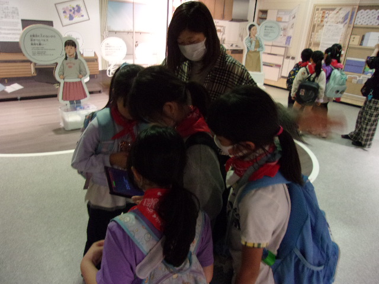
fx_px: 296
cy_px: 142
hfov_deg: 65.3
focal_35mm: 27
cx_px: 190
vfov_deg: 51.4
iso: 400
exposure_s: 1/26
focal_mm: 4.9
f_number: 3
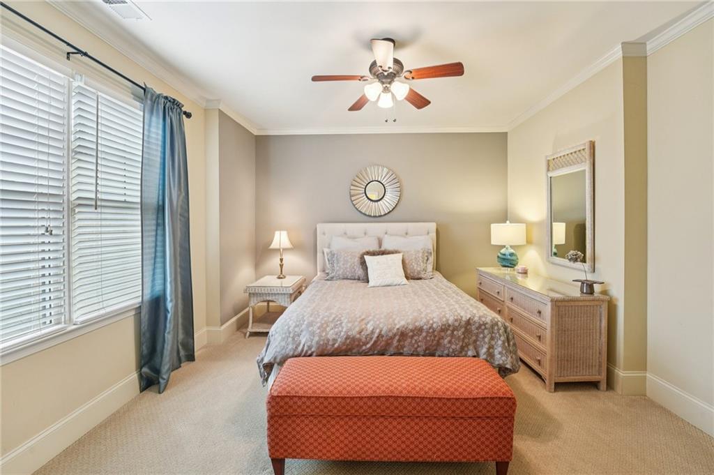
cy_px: 238
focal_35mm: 14
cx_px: 357
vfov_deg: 81.1
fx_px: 277
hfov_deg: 104.3
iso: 320
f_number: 8
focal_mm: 14
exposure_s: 1/10
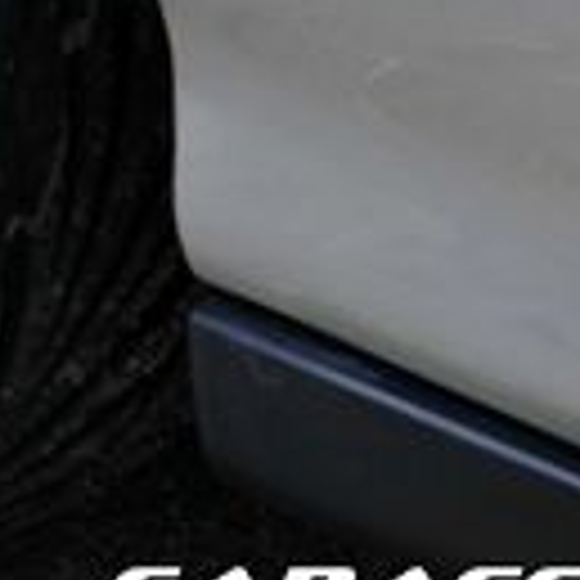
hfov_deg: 2.3
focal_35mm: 758
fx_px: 14369
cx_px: -562
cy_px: -321
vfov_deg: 2.3
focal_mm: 120
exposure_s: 1/80
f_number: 5.3
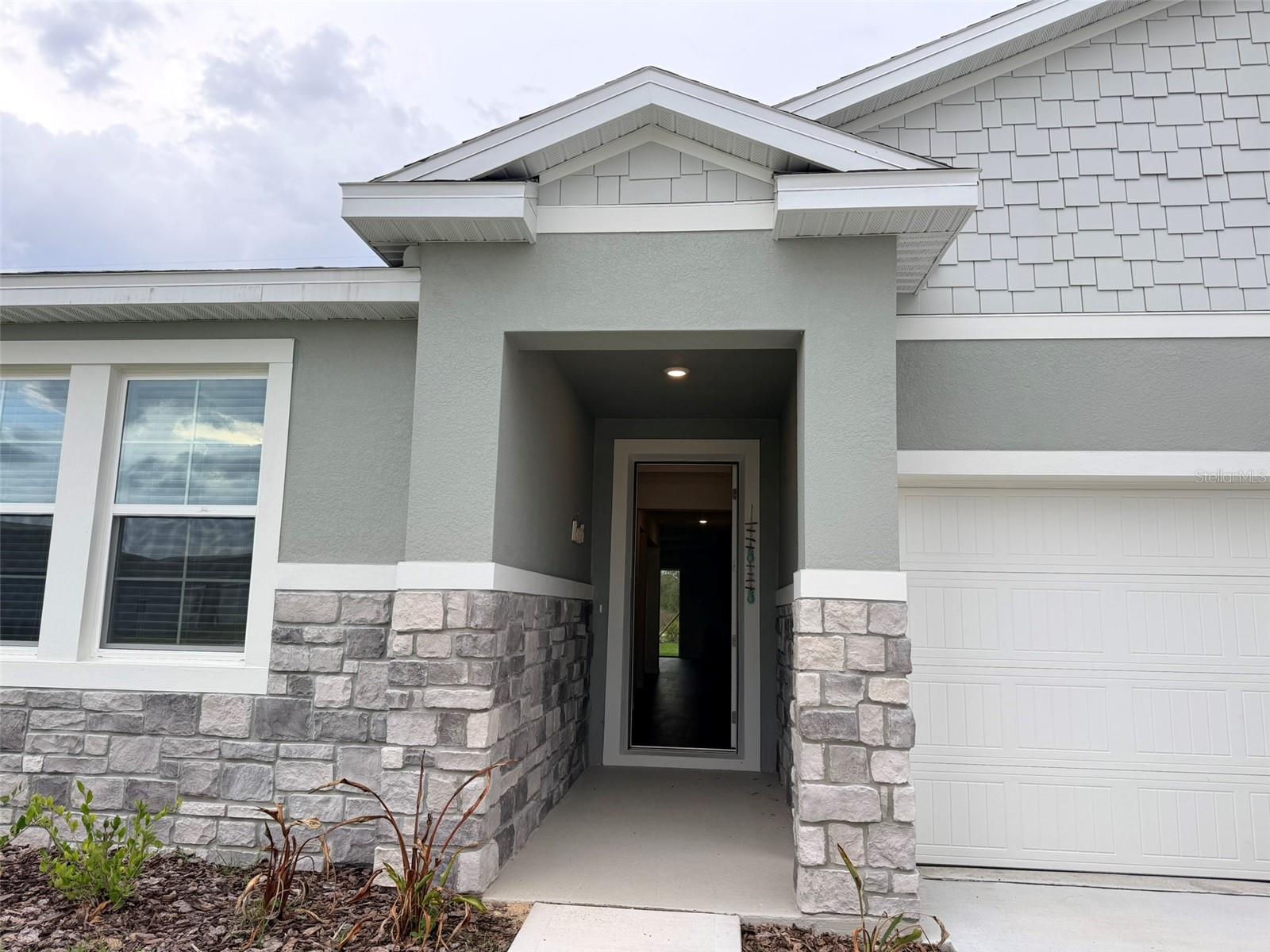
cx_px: 635
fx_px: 881
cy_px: 476
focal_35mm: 24
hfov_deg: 71.6
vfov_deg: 56.8
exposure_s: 1/414
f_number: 1.78
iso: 100
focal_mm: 6.76
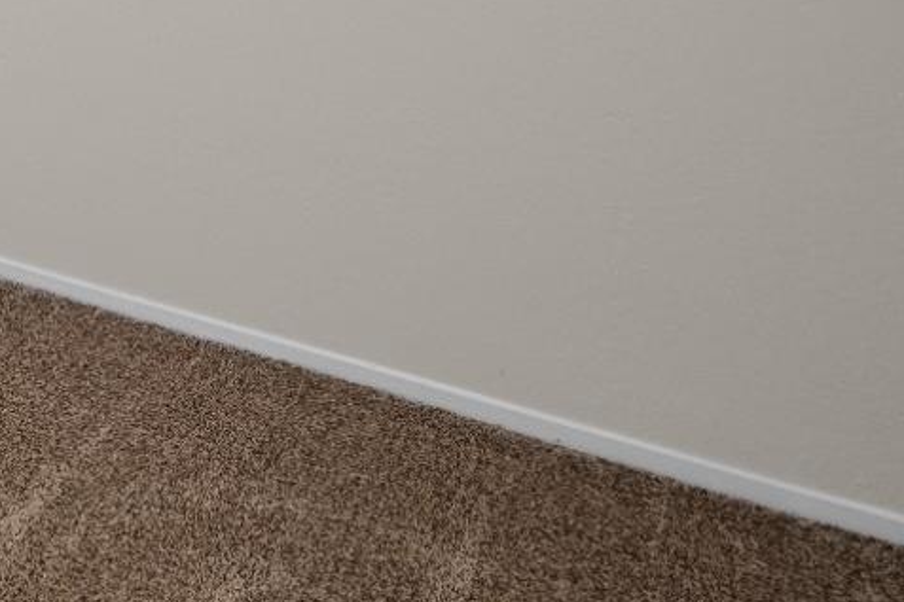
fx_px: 1105
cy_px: -295
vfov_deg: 24.1
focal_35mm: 44
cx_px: -493
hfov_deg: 27.6
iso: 250
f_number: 9
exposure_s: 1/10
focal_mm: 14
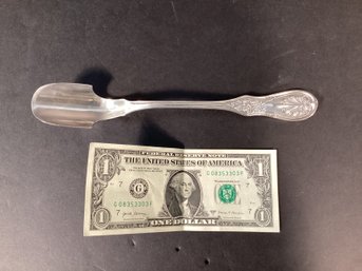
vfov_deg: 45.4
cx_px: 181
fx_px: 324
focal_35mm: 31
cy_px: 136
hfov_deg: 58.4
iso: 250
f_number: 2.4
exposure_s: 1/60
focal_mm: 3.3
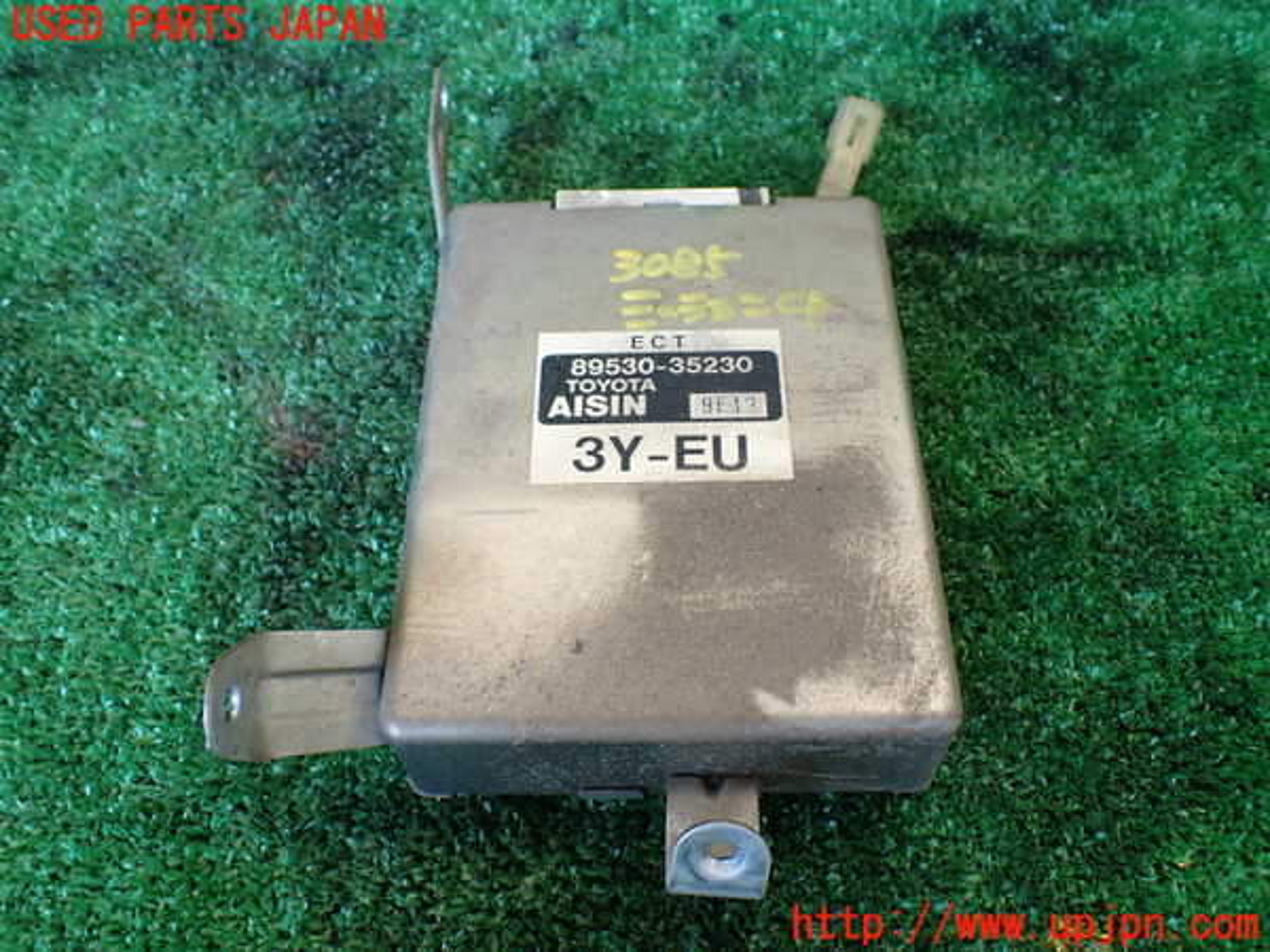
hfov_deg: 60.0
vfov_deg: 46.8
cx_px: 635
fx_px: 1101
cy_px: 476
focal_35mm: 30
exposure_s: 1/125
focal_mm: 5.4
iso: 160
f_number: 2.3
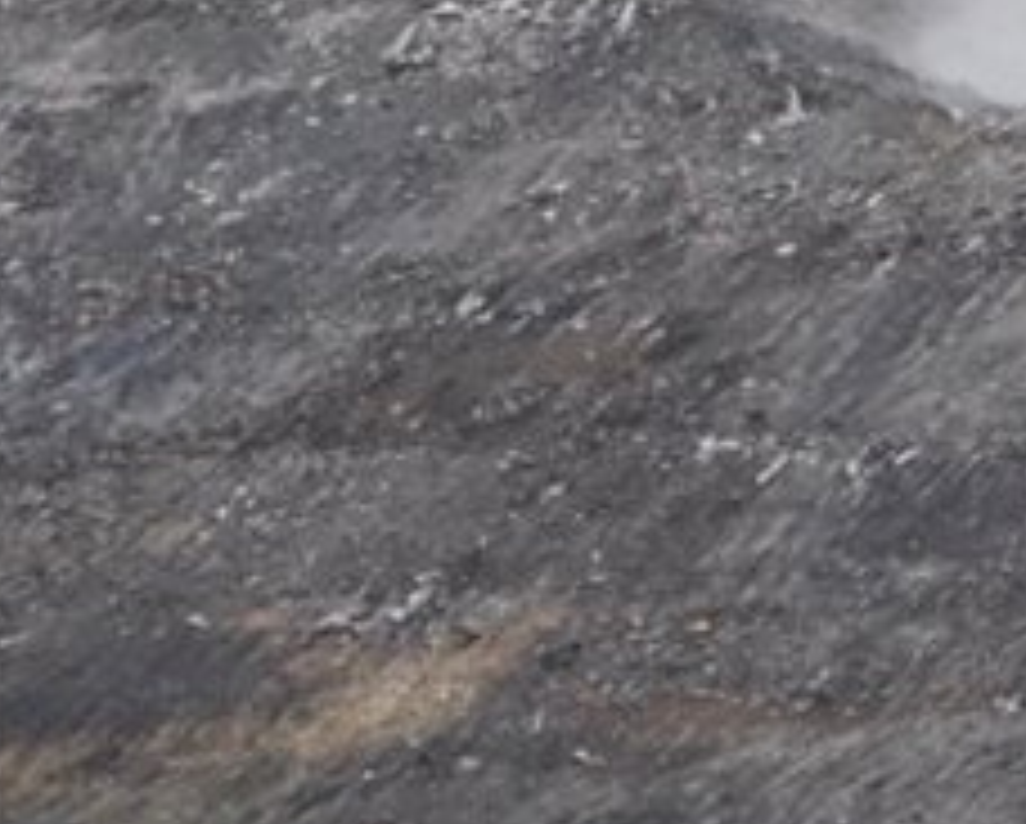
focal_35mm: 335
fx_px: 10186
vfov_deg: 4.6
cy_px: -83
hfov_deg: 5.7
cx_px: 1480
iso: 1250
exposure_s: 1/1600
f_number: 4
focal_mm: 79
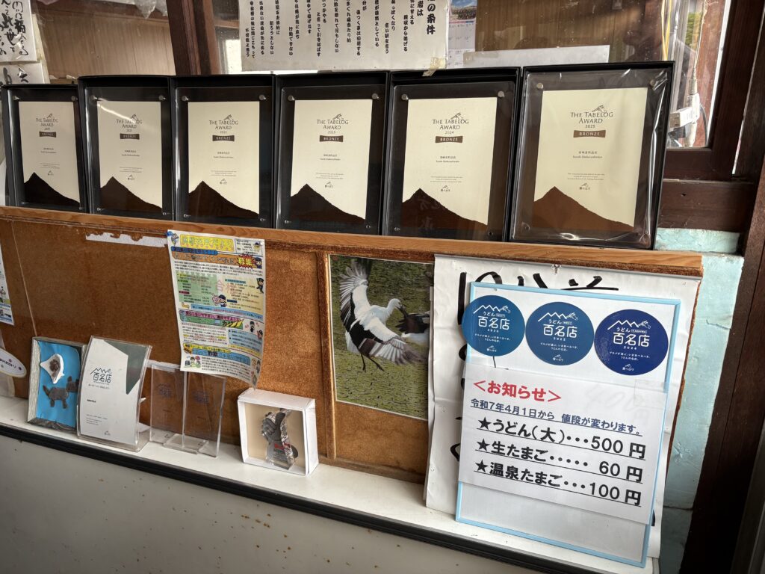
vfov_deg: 53.1
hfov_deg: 67.3
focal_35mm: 26
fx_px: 575
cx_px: 382
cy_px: 287
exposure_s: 1/121
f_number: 1.6
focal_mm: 5.96
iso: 125
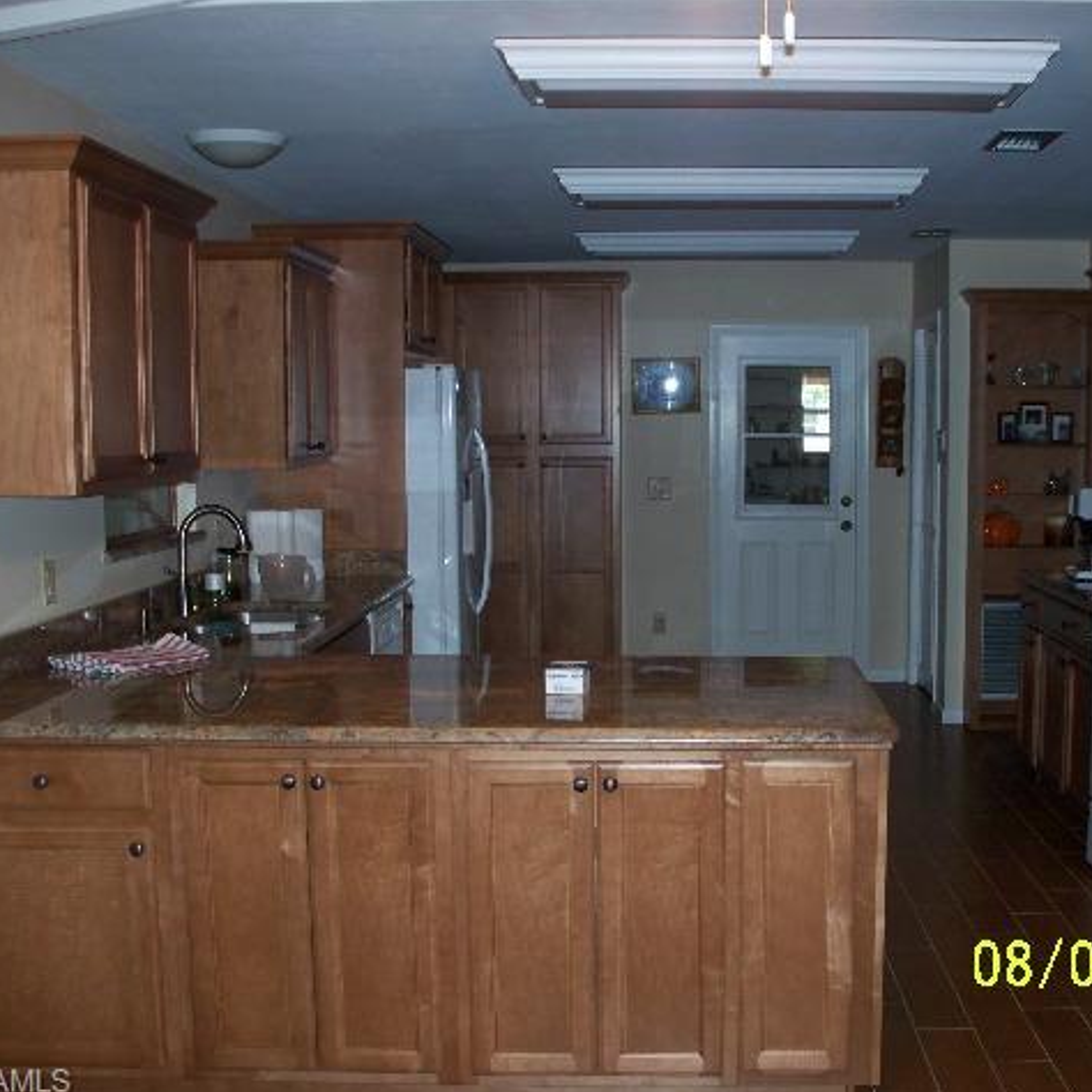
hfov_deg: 39.1
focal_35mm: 43
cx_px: 638
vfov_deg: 39.2
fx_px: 1535
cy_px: 551
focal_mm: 7.54
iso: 200
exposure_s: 1/30
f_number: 2.8
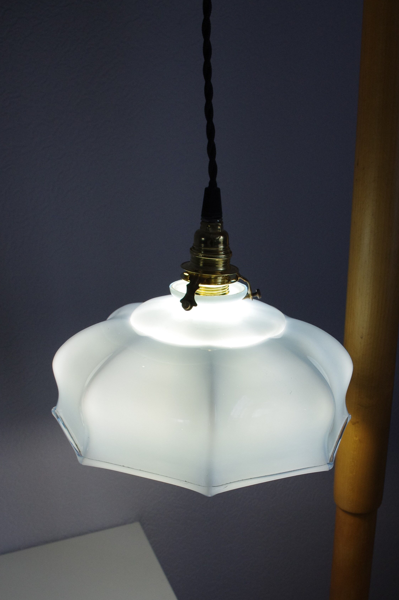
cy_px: 323
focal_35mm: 33
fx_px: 550
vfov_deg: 57.2
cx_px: 194
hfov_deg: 39.9
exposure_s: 1/100
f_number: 8
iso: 800
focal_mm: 20
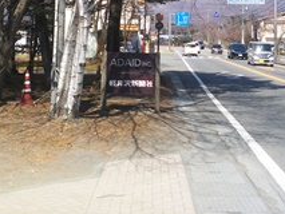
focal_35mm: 61
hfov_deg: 31.6
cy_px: -15
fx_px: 503
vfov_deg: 22.8
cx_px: 174
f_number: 1.9
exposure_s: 1/916
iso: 20
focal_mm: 4.2
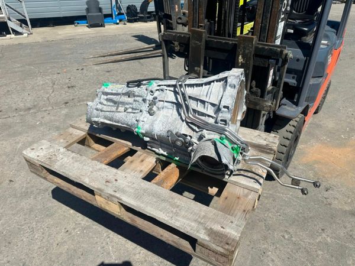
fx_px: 246
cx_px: 178
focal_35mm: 24
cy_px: 133
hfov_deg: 71.6
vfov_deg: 56.8
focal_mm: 6.86
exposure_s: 1/6623
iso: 80
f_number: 1.78
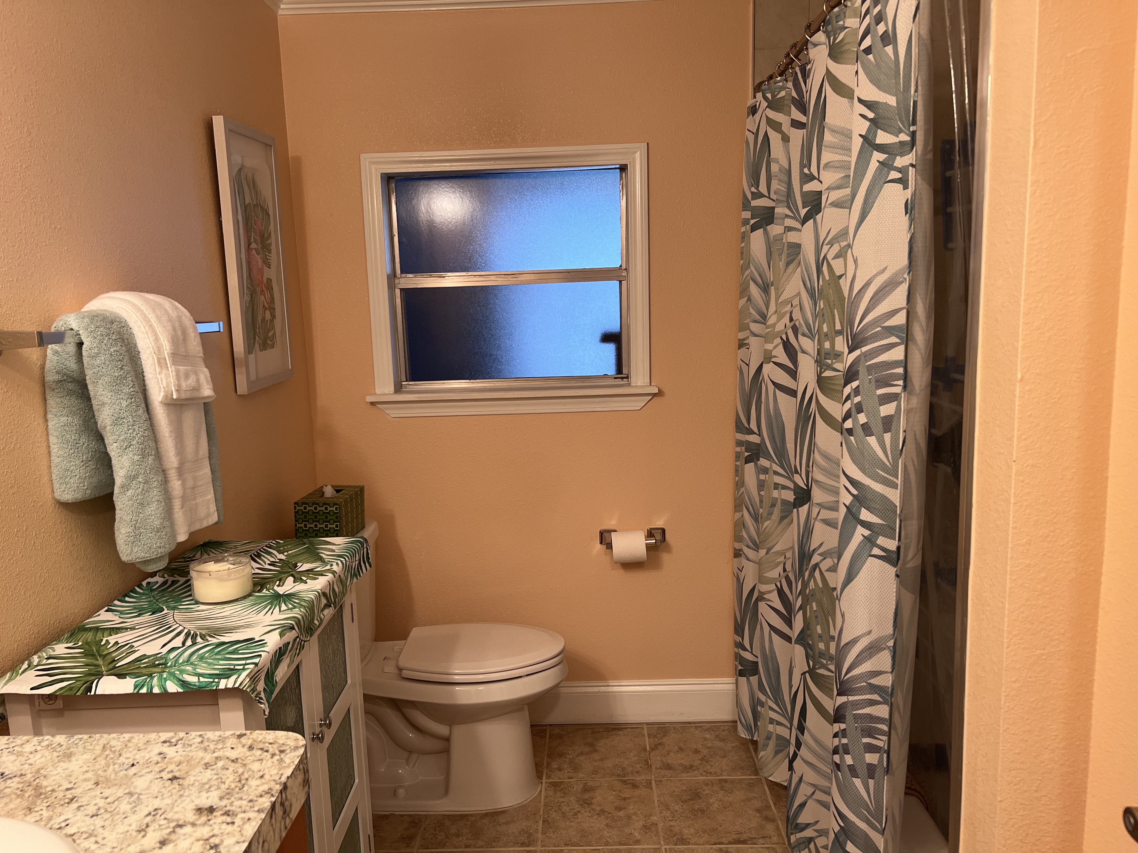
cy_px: 426
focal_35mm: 26
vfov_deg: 53.1
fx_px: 855
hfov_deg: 67.3
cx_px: 569
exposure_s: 1/120
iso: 125
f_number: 1.5
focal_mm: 5.7
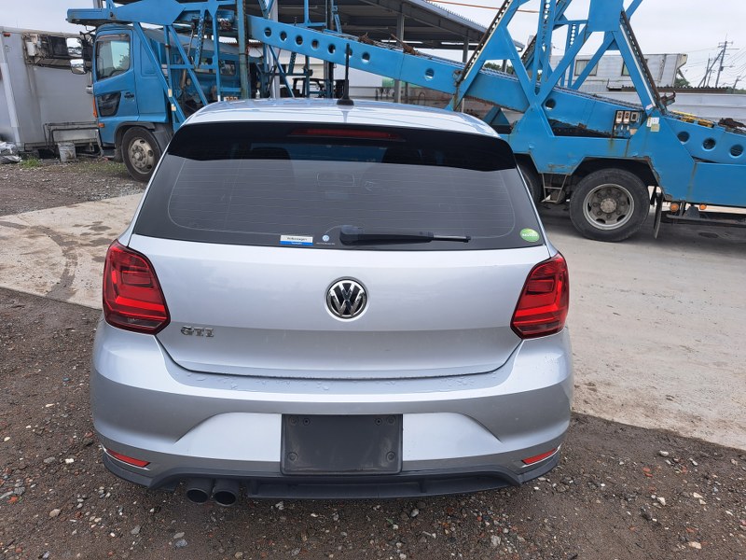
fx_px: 517
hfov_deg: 71.6
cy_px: 280
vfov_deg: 56.8
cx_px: 373
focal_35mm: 24
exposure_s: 1/209
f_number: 1.8
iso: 50
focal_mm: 5.23
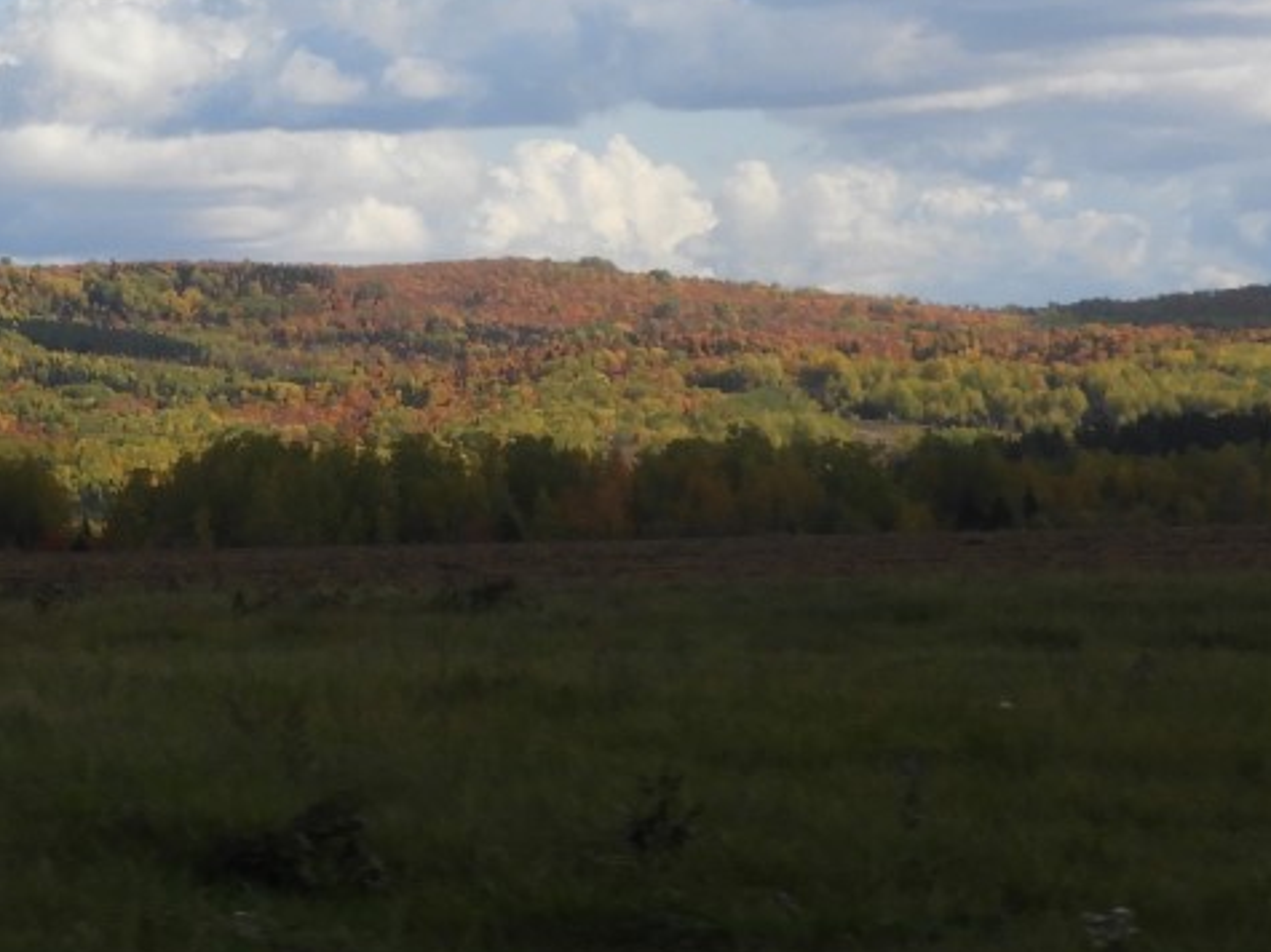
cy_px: -134
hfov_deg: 9.9
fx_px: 7231
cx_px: -348
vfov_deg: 7.5
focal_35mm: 197
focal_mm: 11.6
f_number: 4.2
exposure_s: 1/1000
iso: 100
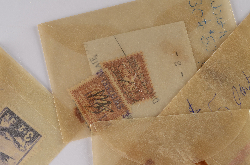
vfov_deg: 16.5
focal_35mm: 82
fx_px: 572
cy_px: 82
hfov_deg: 24.7
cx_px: 125
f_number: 10
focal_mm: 55
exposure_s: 1/80
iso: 100
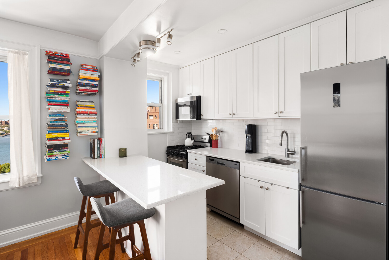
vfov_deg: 70.5
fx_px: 184
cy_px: 130
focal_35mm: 17
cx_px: 194
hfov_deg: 93.3
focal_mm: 17
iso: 640
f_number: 19
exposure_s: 1/2
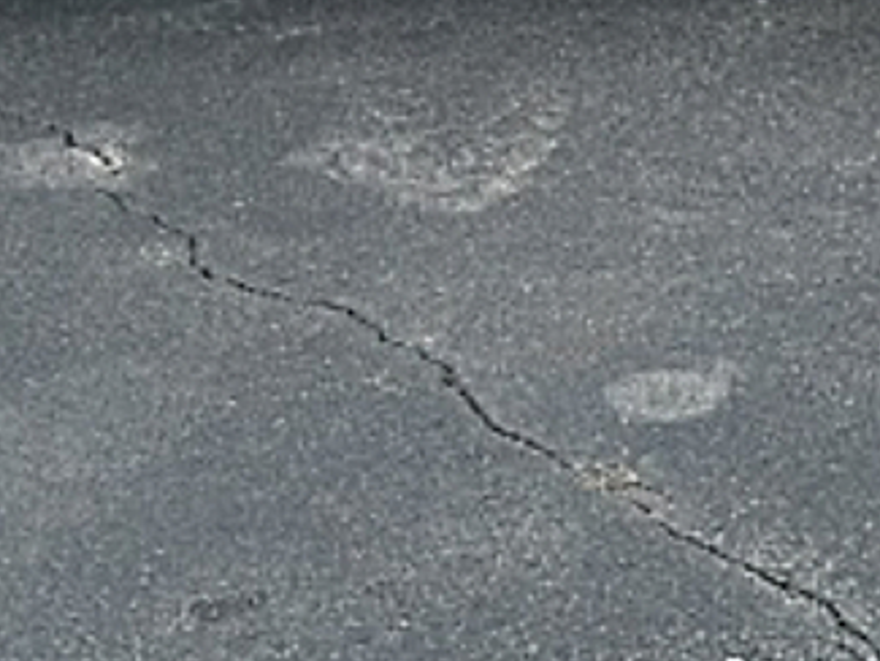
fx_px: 3128
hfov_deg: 15.7
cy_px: -775
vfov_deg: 10.7
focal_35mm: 123
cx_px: 888
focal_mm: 6.86
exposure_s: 1/1645
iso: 80
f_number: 1.78
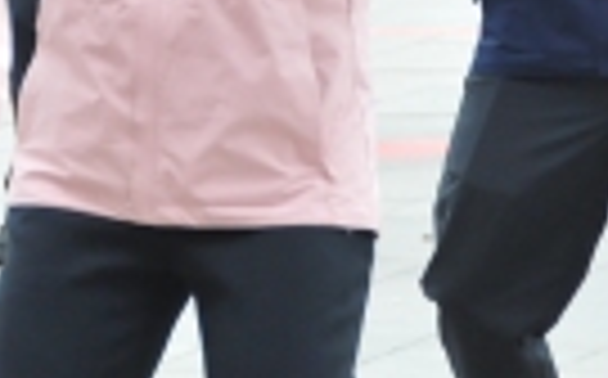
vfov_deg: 2.0
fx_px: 10841
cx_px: -5
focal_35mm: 655
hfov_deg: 3.2
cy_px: -284
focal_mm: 105
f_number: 5.3
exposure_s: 1/100
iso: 1250
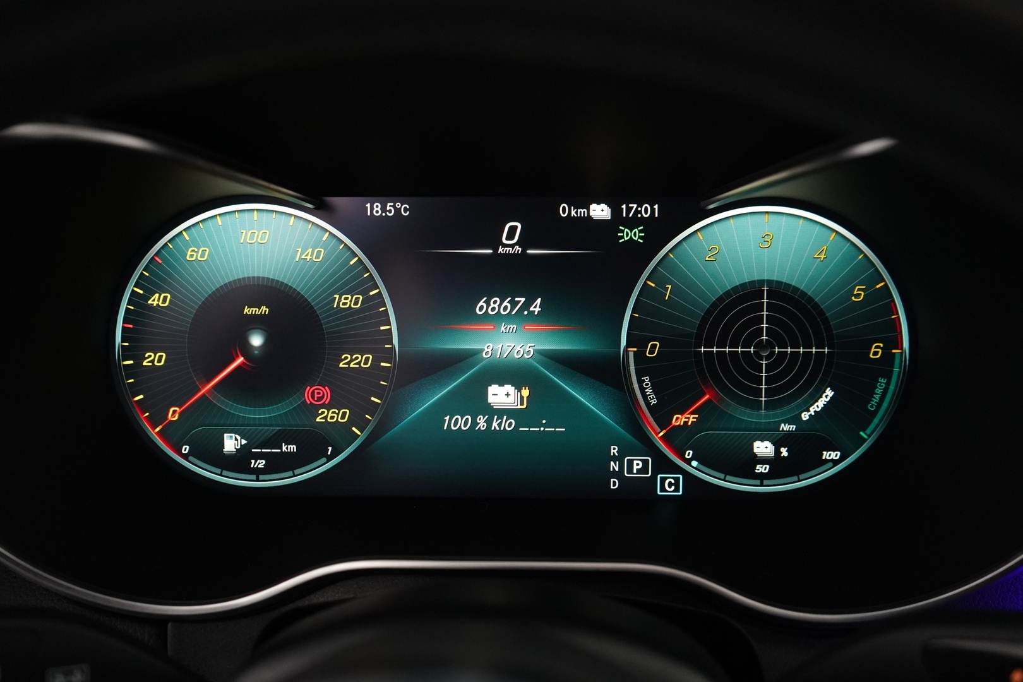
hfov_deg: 54.4
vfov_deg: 37.9
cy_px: 341
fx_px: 995
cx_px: 512
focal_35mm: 35
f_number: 4.5
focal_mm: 35
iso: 5000
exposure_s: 1/50
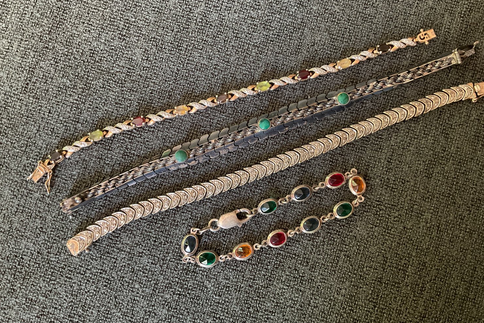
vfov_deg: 42.3
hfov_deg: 60.3
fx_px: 417
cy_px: 146
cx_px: 247
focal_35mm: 31
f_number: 1.8
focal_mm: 3
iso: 320
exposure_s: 1/25
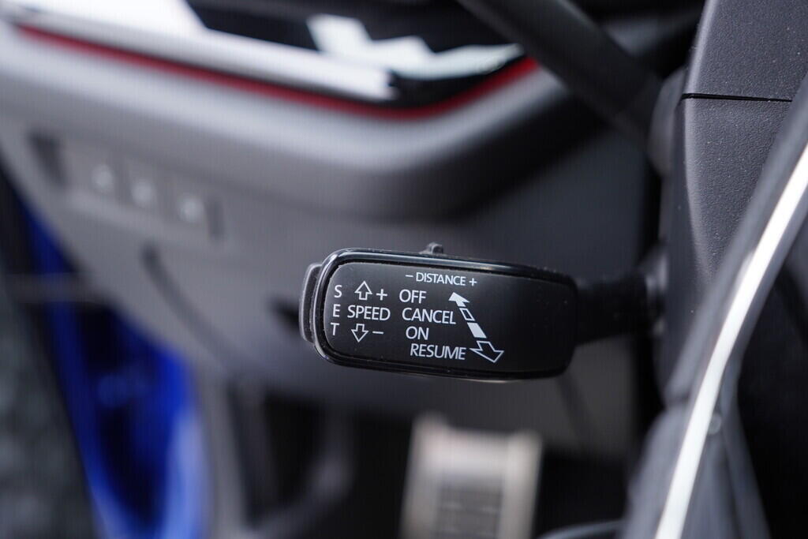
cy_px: 270
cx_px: 404
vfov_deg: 36.9
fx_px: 808
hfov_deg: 53.1
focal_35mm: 36
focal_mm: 24
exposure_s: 1/40
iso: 320
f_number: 2.8
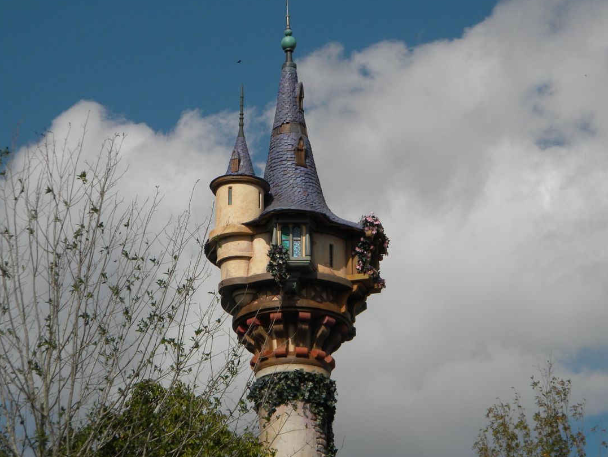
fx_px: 2055
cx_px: 288
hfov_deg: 16.8
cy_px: 228
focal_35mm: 117
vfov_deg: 12.7
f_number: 9.4
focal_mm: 19
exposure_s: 1/452
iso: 80
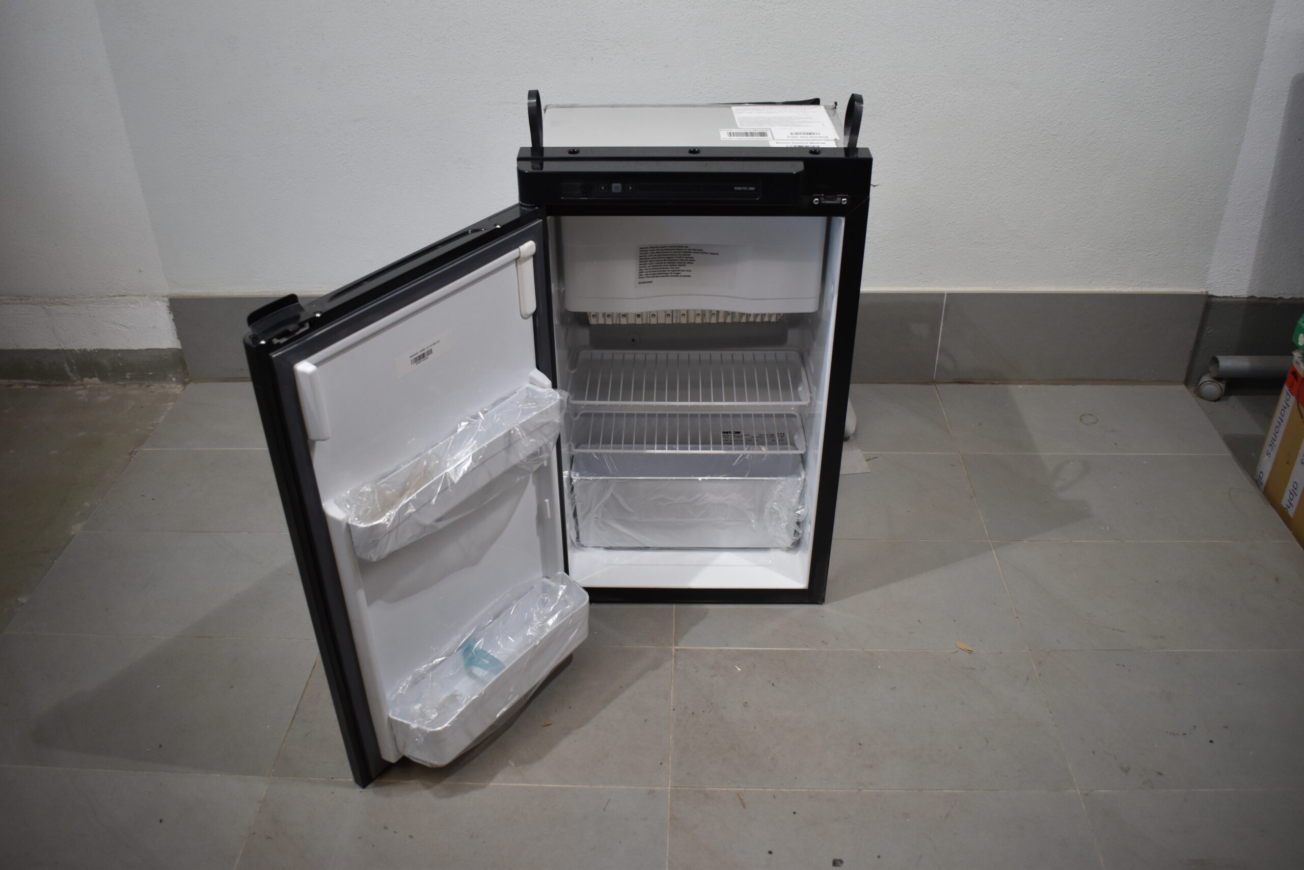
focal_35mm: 30
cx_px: 652
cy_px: 435
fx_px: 1087
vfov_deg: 43.6
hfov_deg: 61.9
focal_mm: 20
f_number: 3.5
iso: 720
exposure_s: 1/250
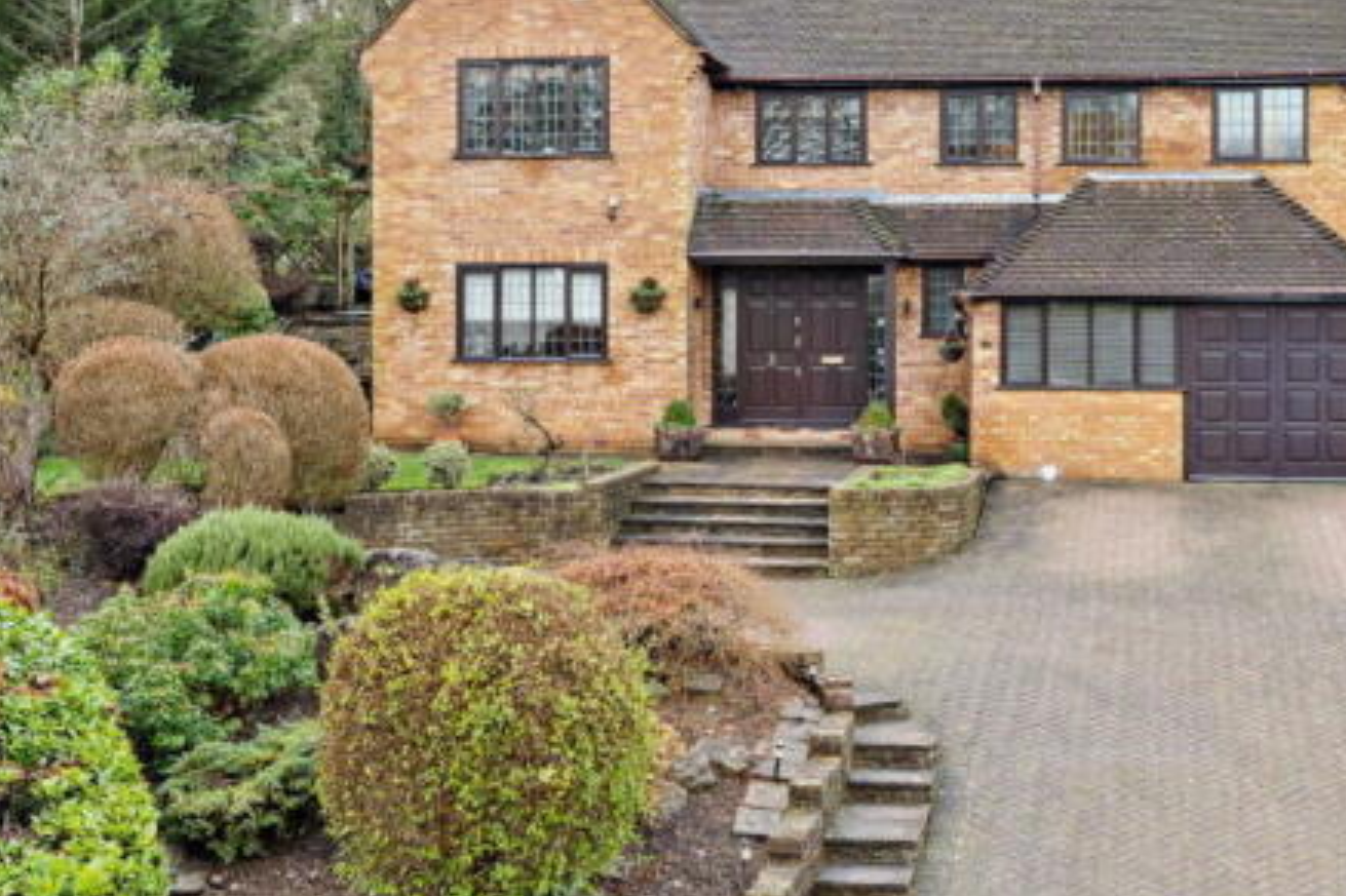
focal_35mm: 48
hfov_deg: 40.6
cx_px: 892
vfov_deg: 27.9
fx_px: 1794
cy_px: 325
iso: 320
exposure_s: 1/100
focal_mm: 32
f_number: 4.5
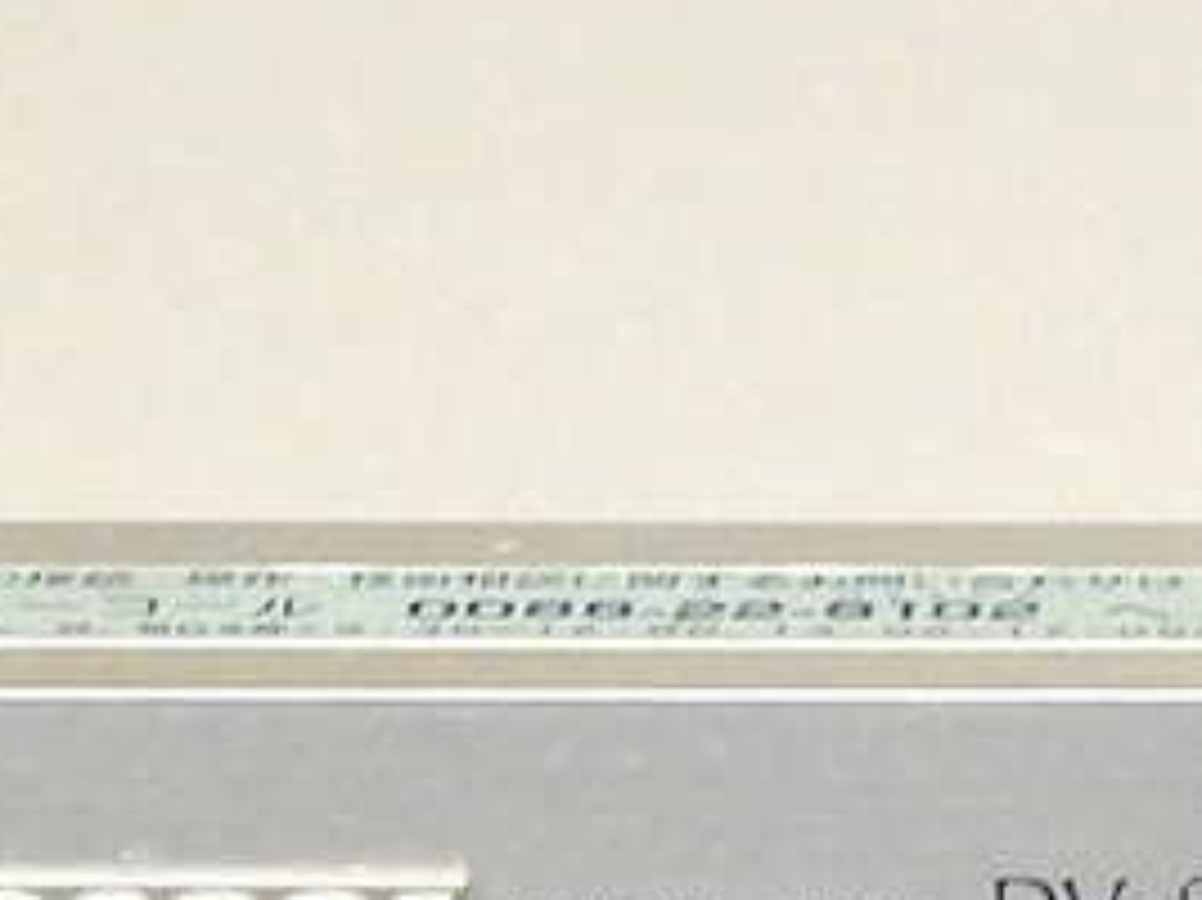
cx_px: 1265
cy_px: 1462
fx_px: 21450
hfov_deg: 3.2
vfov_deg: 2.4
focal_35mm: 618
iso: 1600
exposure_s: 1/13
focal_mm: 30.9
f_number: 7.1
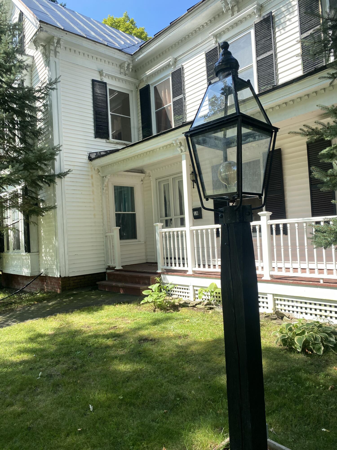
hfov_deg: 53.1
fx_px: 337
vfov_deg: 67.3
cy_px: 225
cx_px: 168
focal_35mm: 26
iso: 32
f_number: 1.8
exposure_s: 1/1287
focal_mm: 4.25
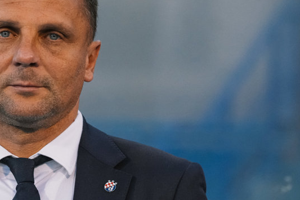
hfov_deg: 5.9
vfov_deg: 3.9
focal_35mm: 351
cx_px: 30
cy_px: 79
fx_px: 2924
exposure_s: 1/800
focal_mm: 156
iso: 4000
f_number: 4
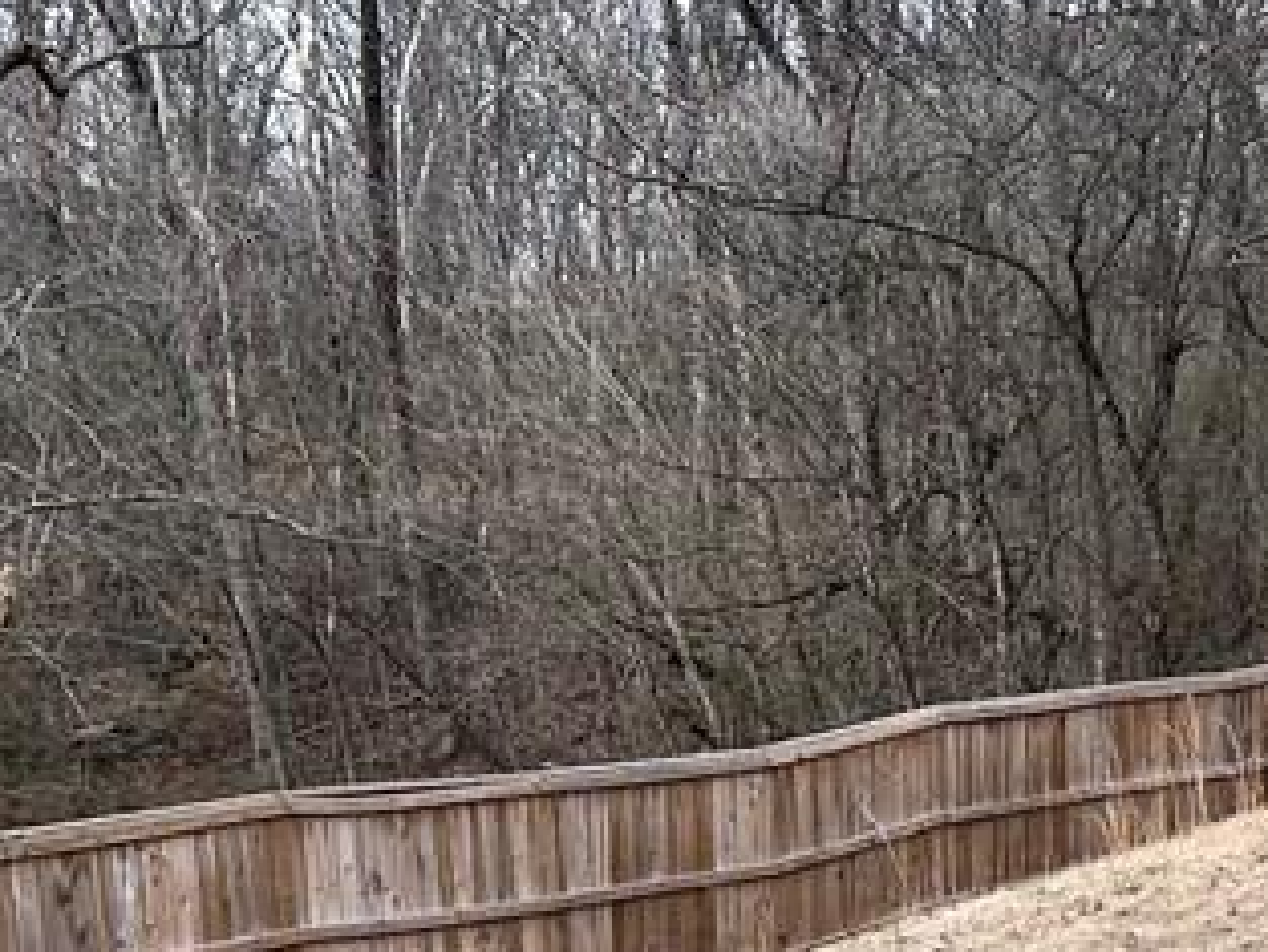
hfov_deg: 21.8
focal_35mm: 85
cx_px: 1394
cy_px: 1471
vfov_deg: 15.8
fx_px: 3115
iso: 50
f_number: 1.5
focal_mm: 5.7
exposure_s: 1/917
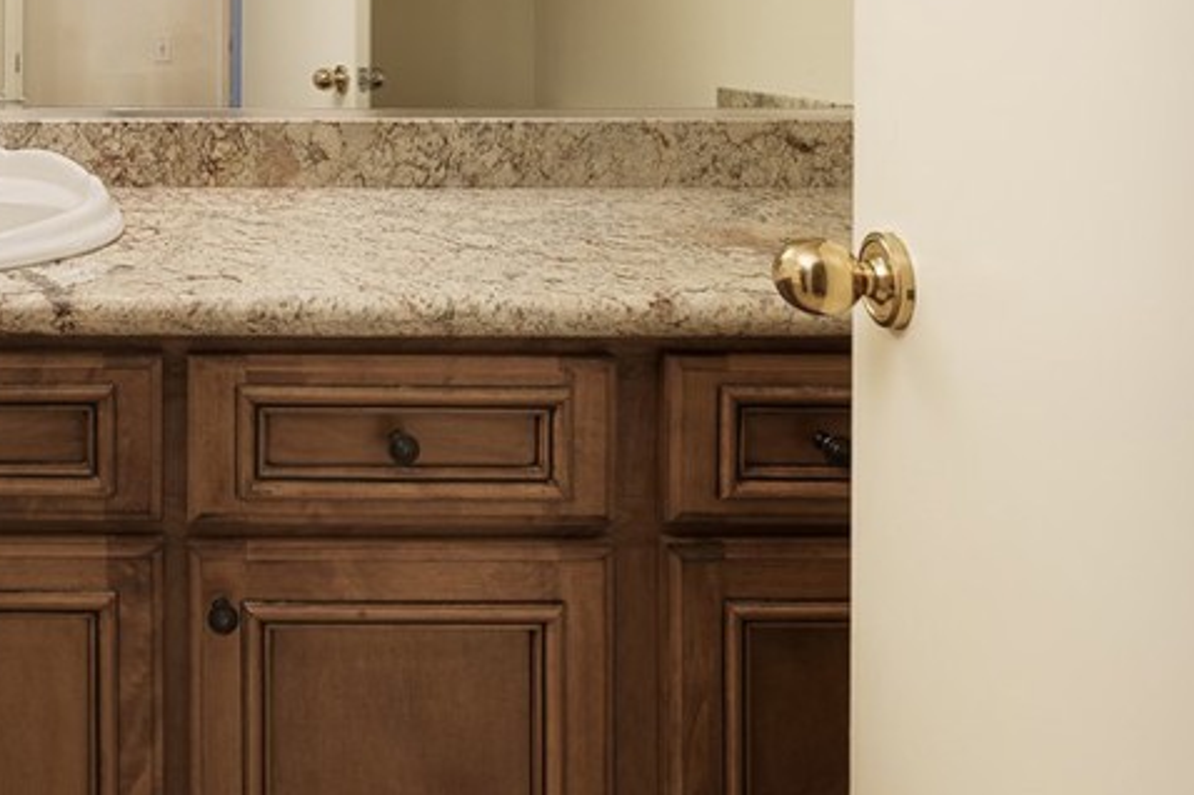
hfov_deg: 52.9
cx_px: 82
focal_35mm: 30
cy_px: 12
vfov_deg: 38.9
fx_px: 994
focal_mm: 14
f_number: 11
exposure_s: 1/80
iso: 400
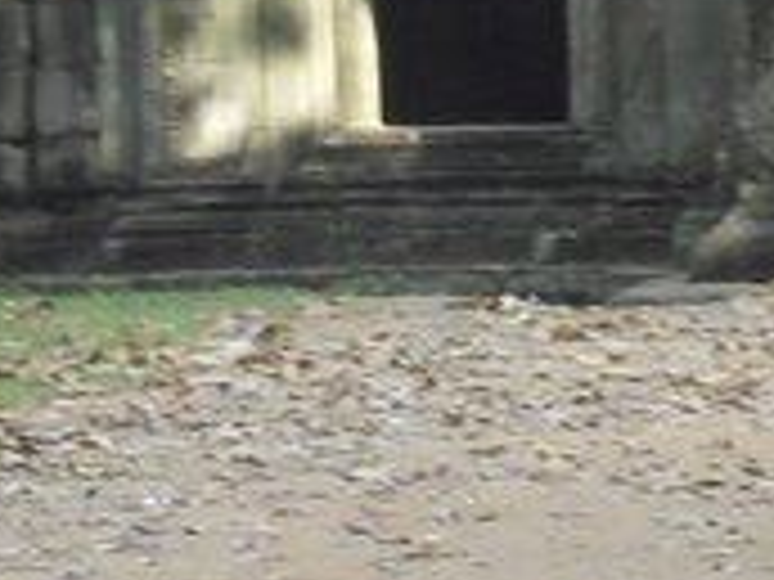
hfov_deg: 4.2
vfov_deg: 3.2
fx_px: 10375
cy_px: -643
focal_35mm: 464
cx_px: 1224
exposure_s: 1/60
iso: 100
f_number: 4.2
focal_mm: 12.8
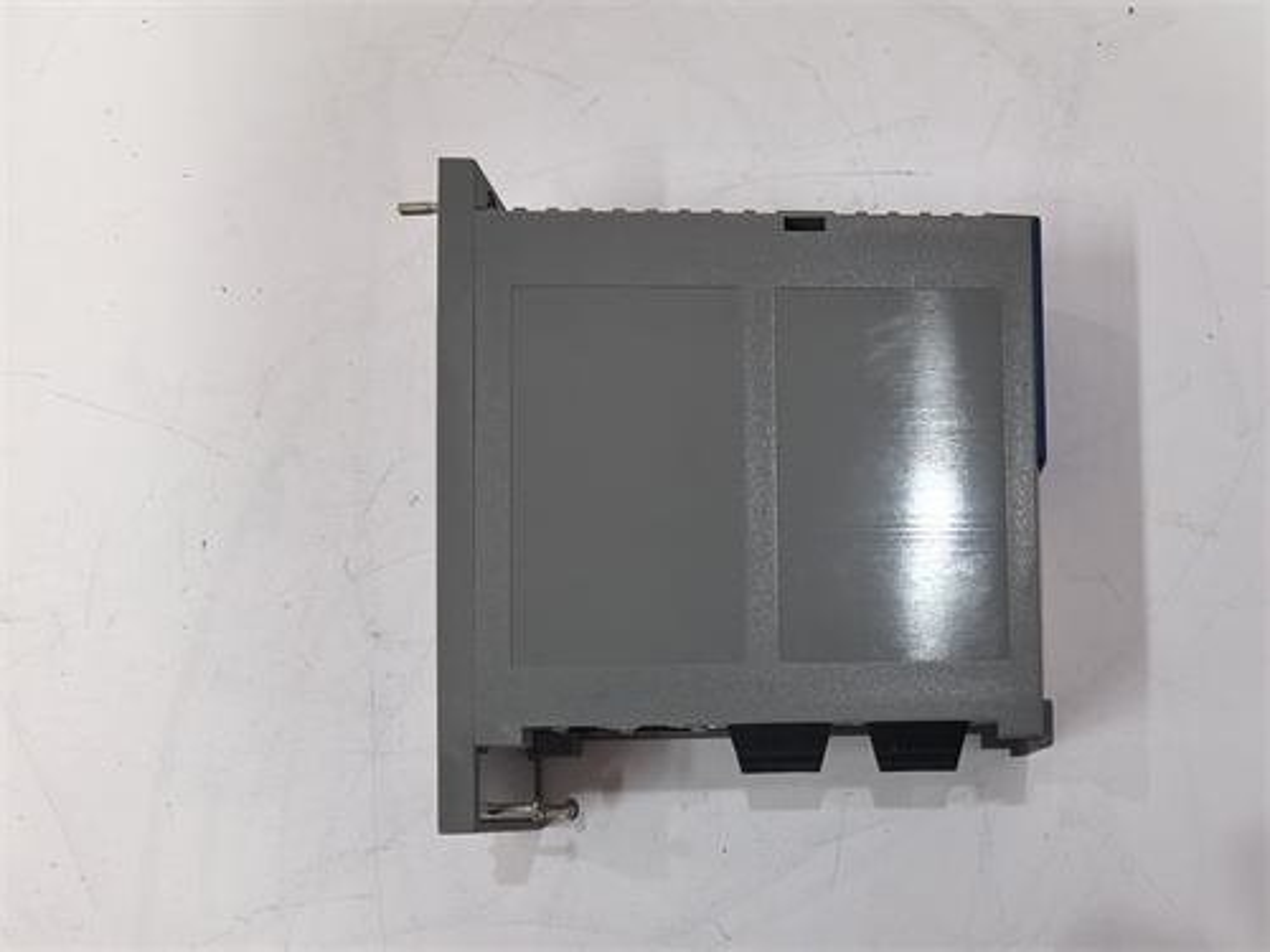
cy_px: 476
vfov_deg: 51.4
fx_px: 991
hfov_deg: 65.3
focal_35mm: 27
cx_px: 635
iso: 160
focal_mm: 1.95
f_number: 2.2
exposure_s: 1/50
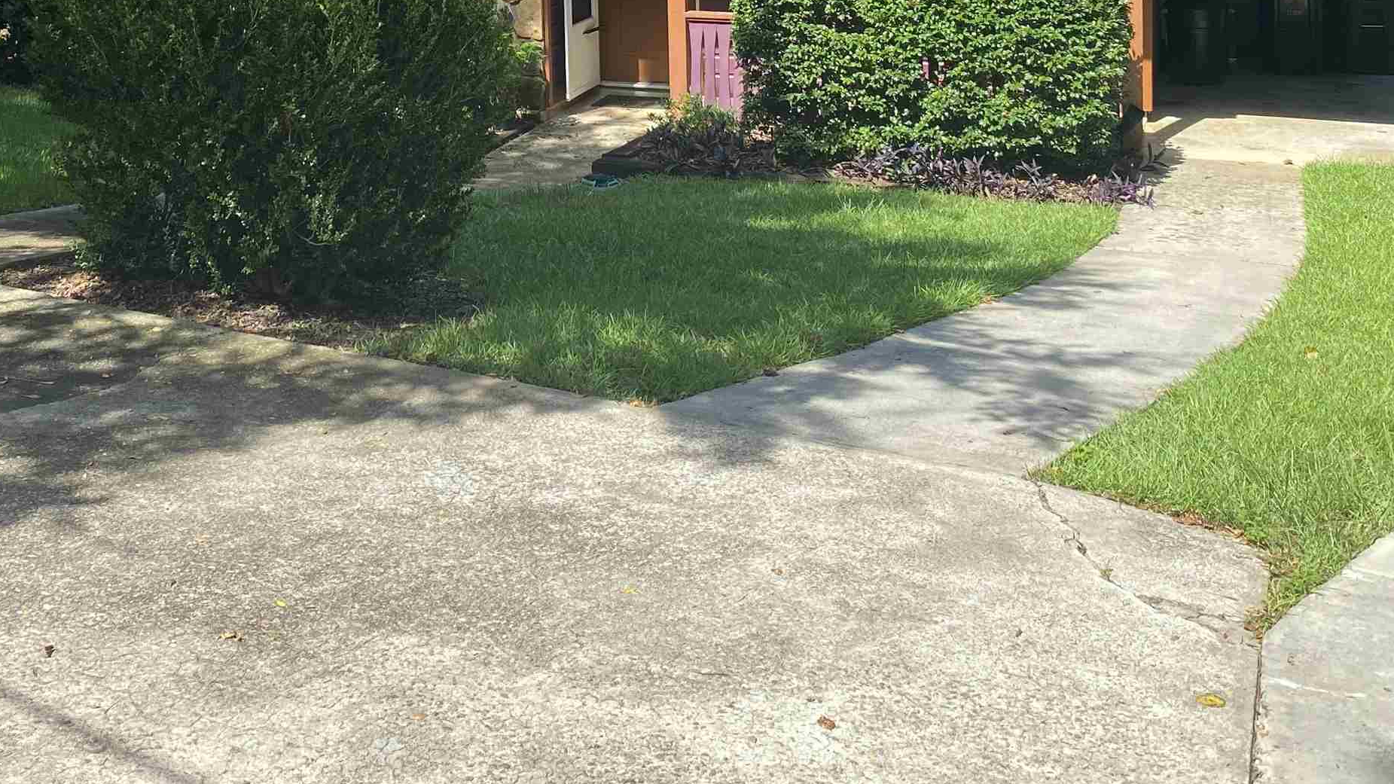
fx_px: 1737
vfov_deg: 23.9
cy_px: -69
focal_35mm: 47
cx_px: 473
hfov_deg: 43.2
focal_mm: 4.25
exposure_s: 1/772
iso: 32
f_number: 1.8
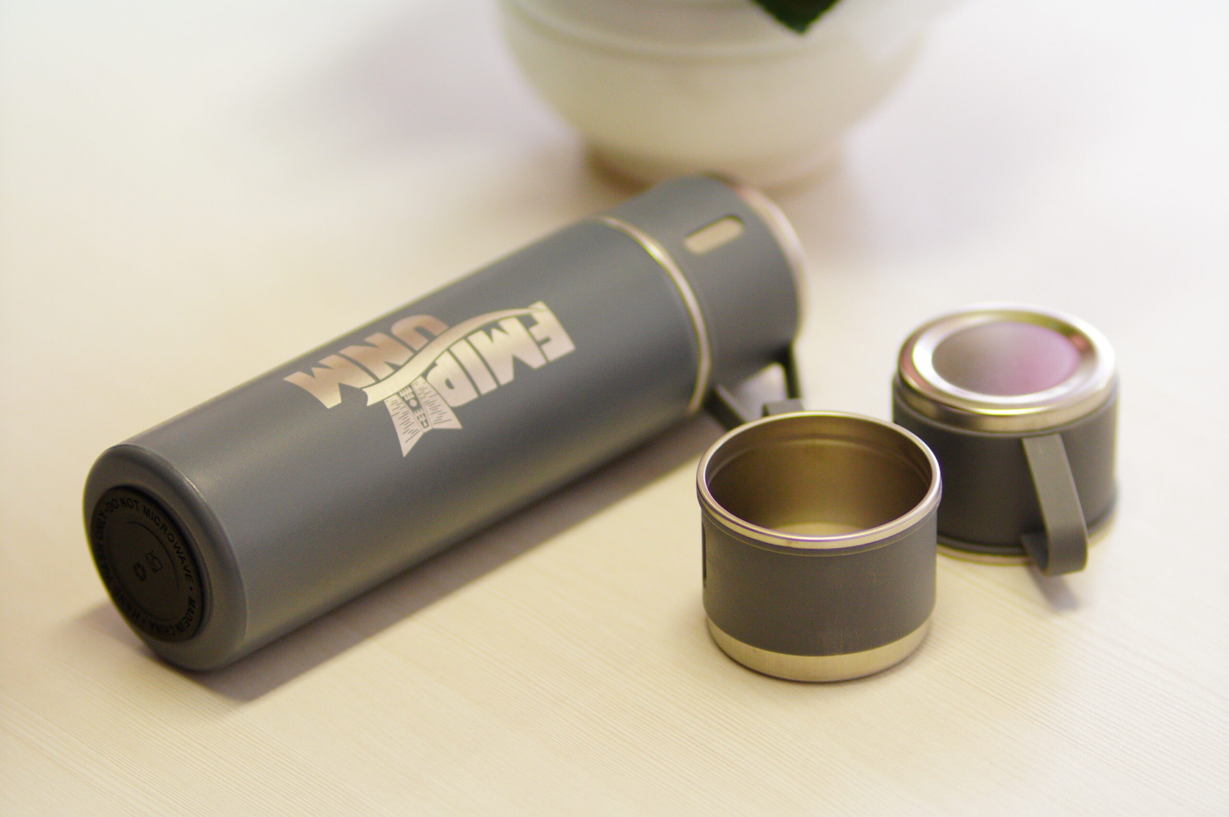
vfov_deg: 10.7
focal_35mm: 128
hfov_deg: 16.1
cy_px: 408
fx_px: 4349
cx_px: 614
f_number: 2
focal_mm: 85
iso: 800
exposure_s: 1/250
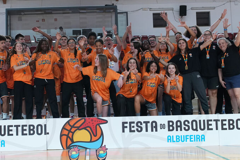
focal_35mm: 56
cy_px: 72
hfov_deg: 35.4
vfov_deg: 24.2
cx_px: 89
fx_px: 373
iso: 2500
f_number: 7.1
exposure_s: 1/250
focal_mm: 35
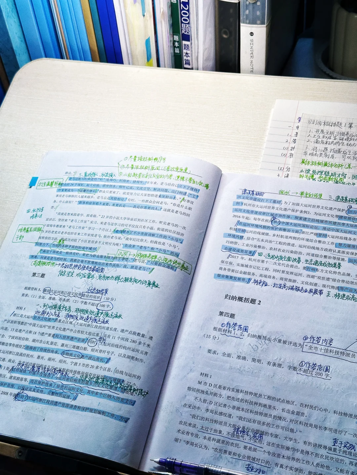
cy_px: 238
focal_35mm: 48
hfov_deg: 30.3
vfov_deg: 39.7
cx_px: 178
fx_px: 660
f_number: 1.78
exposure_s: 1/100
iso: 50
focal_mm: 6.86
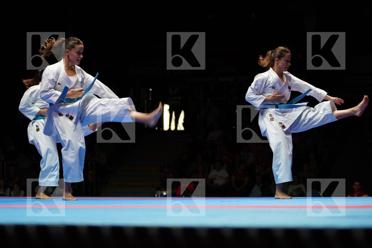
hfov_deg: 19.5
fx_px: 1085
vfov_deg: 13.0
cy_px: 124
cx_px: 186
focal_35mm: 105
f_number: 2.8
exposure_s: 1/200
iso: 1000
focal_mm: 70
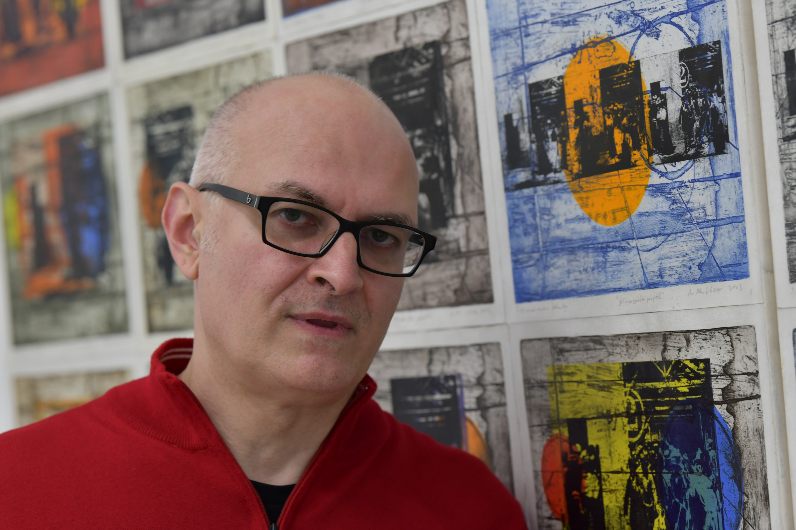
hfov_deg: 14.2
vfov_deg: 9.5
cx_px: 398
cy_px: 265
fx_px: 3205
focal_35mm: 145
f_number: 5.6
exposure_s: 1/60
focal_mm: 145
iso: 640
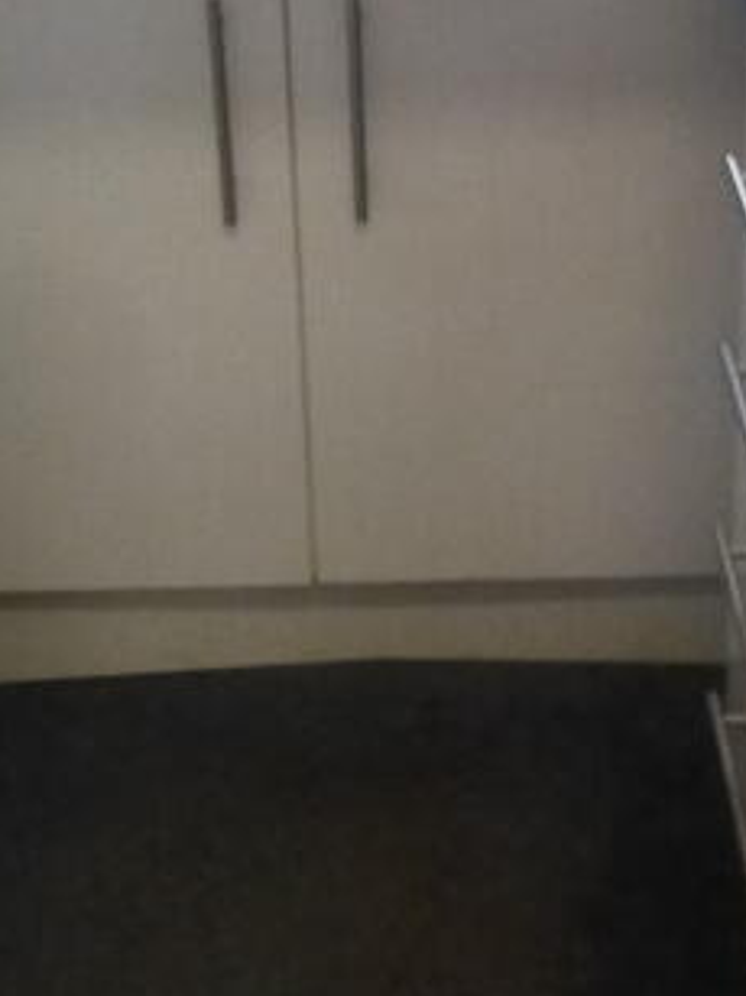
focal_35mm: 80
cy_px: 175
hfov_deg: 18.4
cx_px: 354
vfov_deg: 24.0
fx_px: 2300
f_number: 3.3
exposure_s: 1/80
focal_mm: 4.3
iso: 800
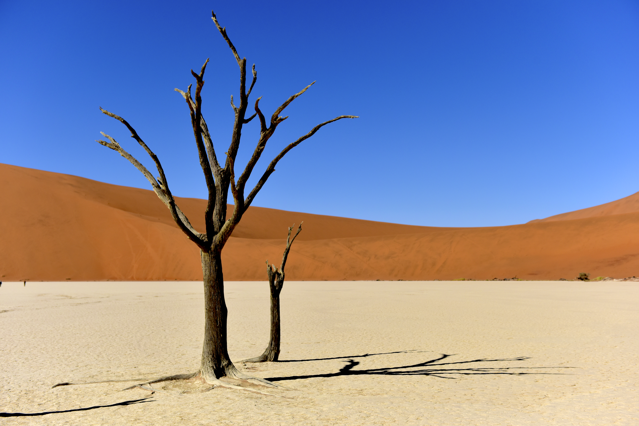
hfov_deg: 48.4
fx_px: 710
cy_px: 213
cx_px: 320
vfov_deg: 33.4
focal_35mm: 40
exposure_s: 1/5000
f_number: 5
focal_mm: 40
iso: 400
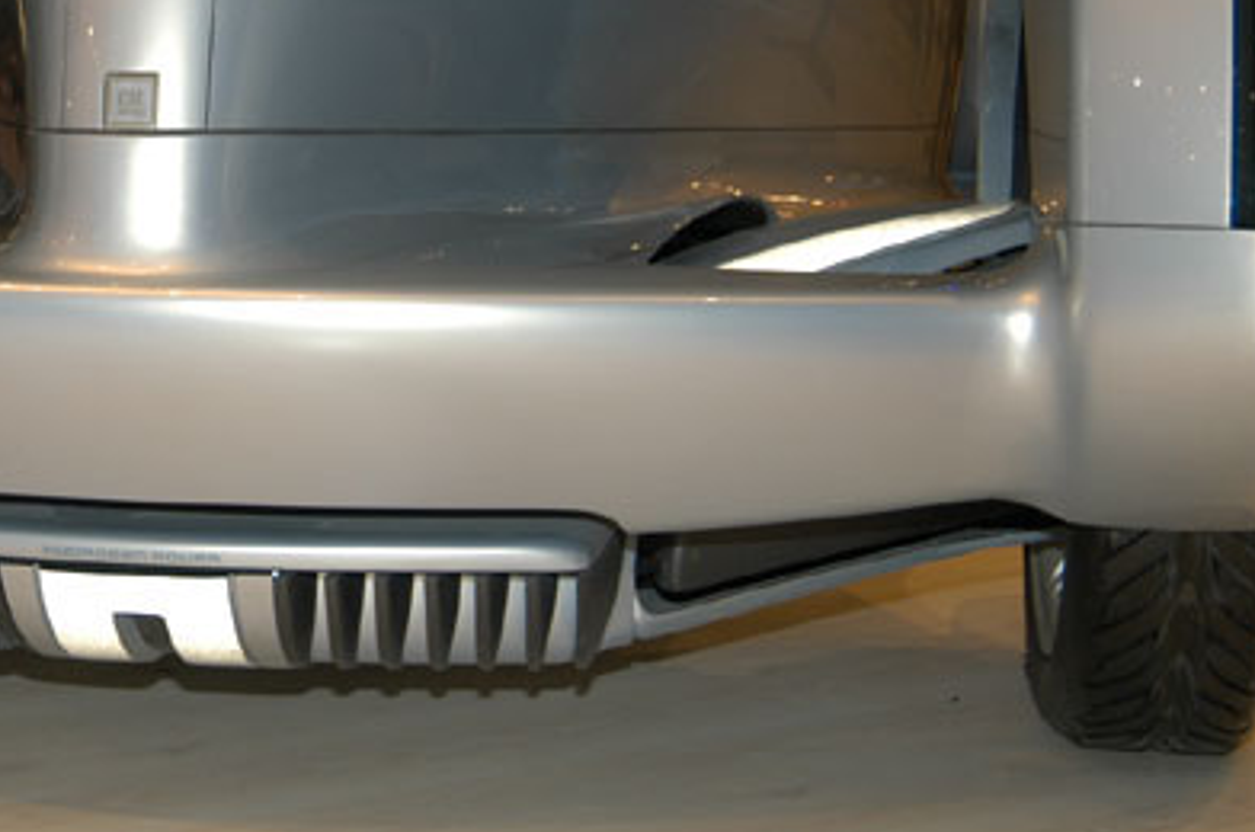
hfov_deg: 24.1
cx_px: 229
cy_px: 115
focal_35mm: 83
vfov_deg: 16.2
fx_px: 2889
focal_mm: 32
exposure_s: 1/60
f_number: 5
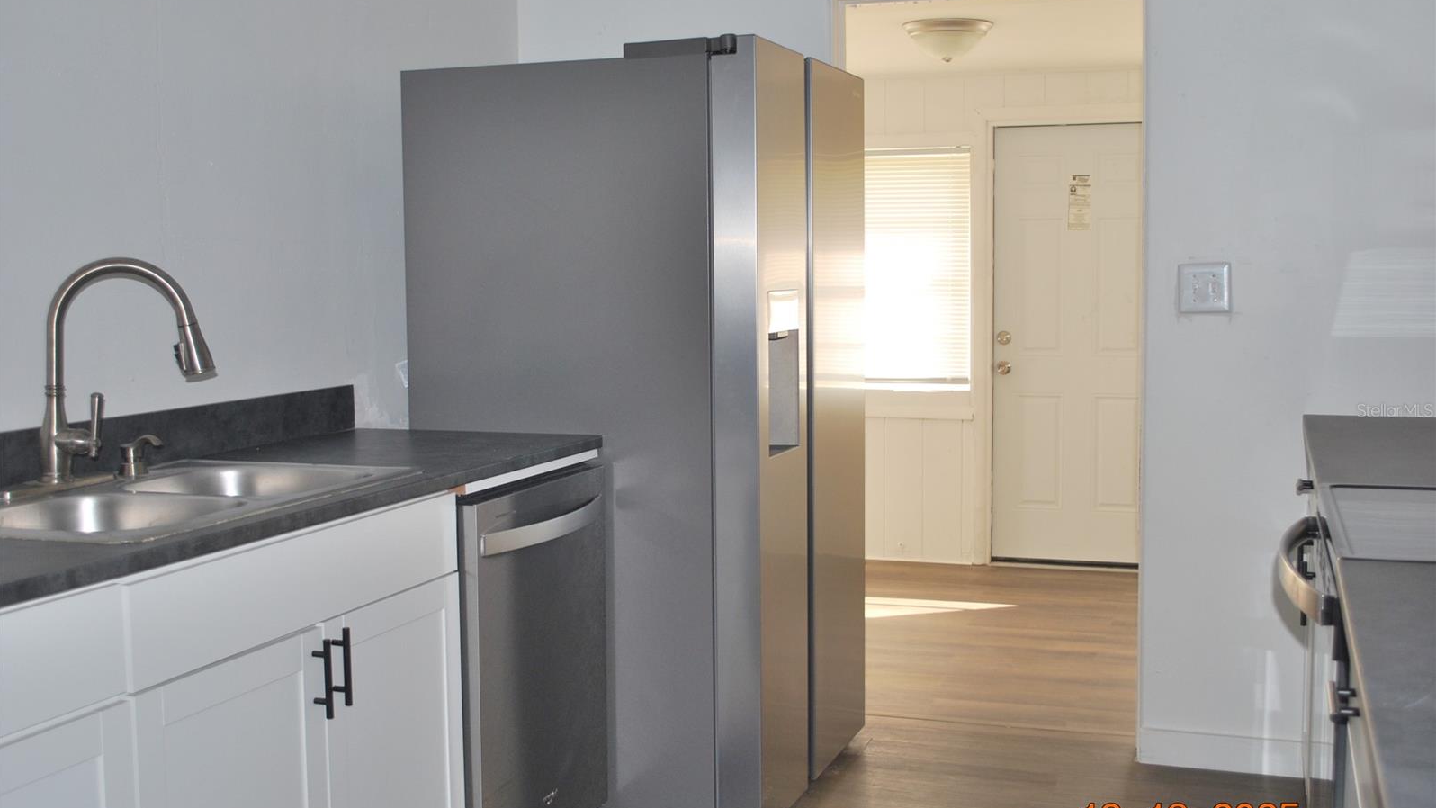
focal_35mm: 41
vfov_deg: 29.0
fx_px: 1561
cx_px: 717
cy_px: 410
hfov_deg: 49.4
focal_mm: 26
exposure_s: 1/60
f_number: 4.2
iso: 200
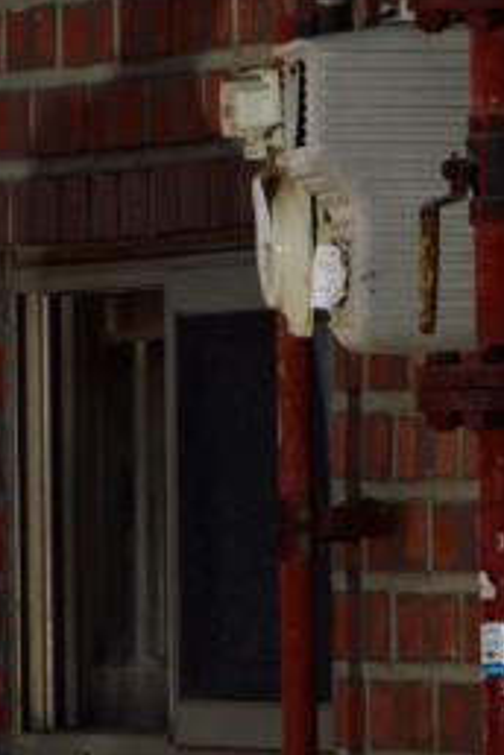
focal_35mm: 802
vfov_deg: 2.6
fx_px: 16841
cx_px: -844
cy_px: 301
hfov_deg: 1.7
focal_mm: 115
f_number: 14
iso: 200
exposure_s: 1/160
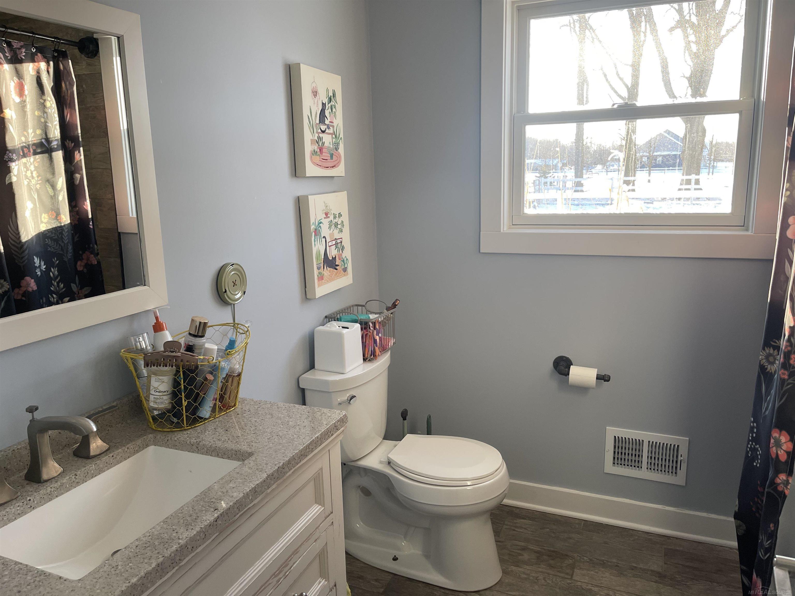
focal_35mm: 25
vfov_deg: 54.9
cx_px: 398
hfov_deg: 69.4
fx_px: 574
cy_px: 298
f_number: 1.6
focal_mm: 5.1
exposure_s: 1/120
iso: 100
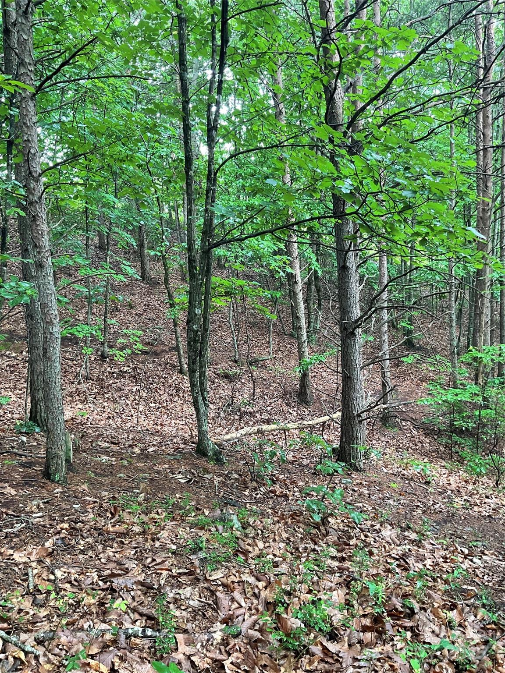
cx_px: 252
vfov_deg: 61.7
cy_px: 336
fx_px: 564
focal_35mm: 29
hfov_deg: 48.2
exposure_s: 1/60
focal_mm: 3
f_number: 1.8
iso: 80
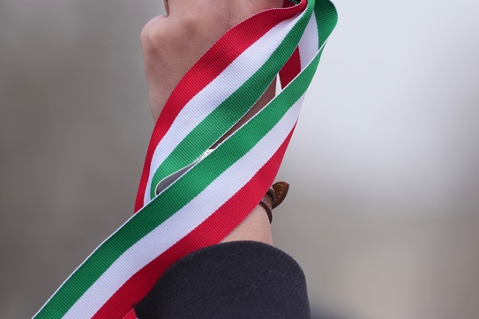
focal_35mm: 377
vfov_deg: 3.6
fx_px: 5016
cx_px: 210
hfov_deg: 5.5
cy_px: 82
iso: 200
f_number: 4
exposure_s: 1/1000
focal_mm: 200
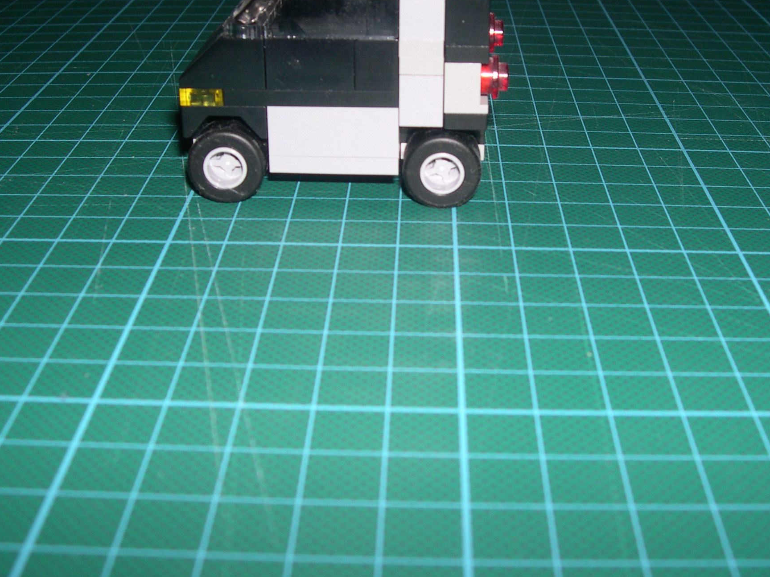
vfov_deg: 28.9
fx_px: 1112
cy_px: 203
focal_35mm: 50
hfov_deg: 38.1
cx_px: 430
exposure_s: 1/60
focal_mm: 8
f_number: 7.6
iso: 100
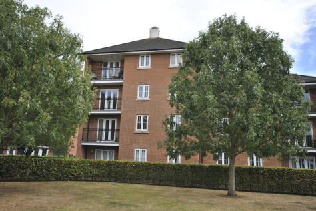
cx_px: 158
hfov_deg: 61.9
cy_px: 106
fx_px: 264
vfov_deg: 43.7
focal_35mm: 30
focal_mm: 20
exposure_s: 1/200
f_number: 6.3
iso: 100
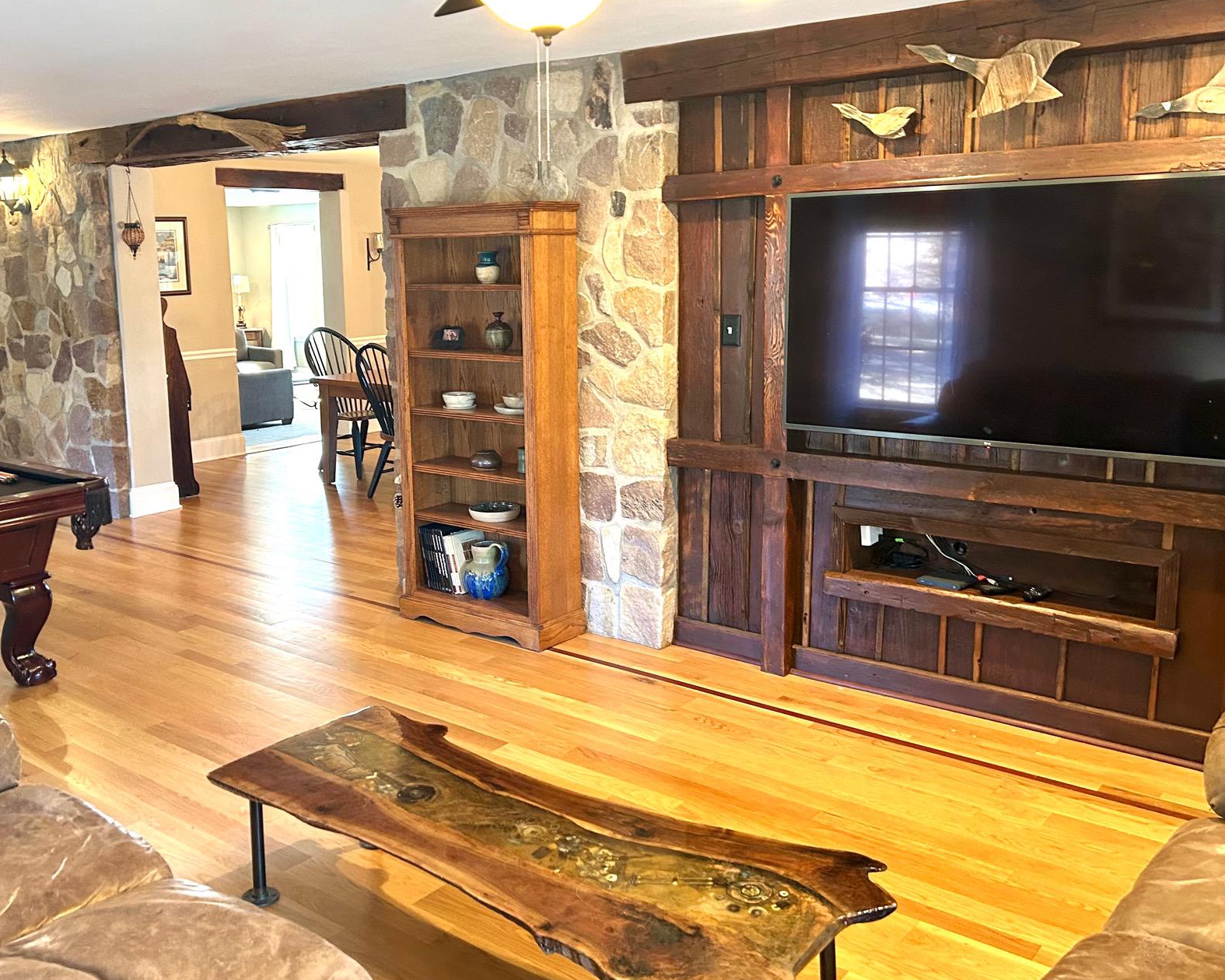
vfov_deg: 44.5
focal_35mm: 33
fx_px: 1196
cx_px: 509
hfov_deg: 53.9
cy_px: 456
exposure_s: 1/60
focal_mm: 5.7
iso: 320
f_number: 1.5
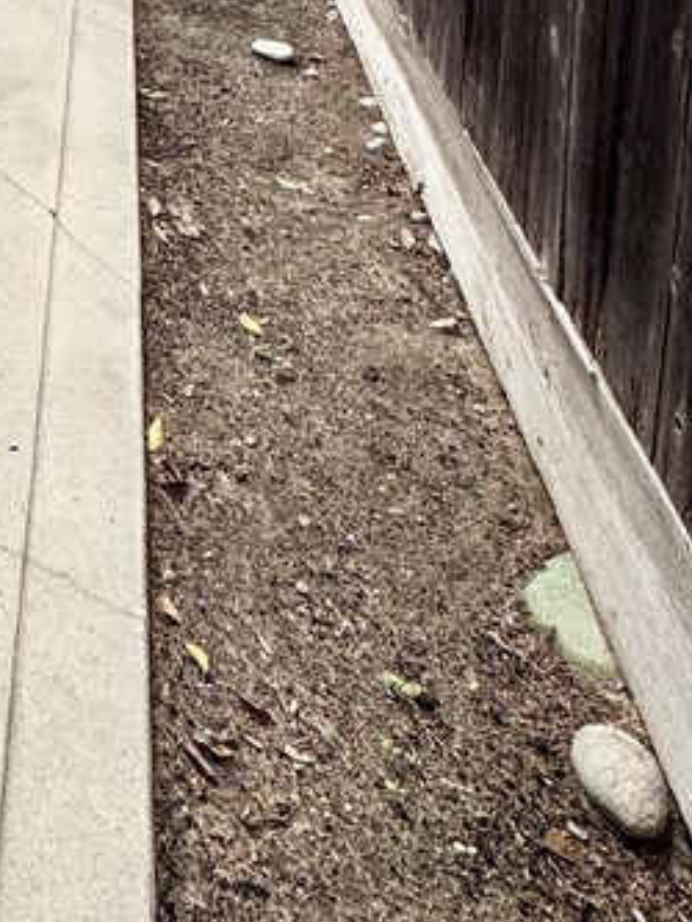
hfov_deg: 25.4
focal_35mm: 43
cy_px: -407
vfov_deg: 29.7
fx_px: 1145
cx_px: -346
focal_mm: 2.22
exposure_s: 1/2584
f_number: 2.2
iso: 50
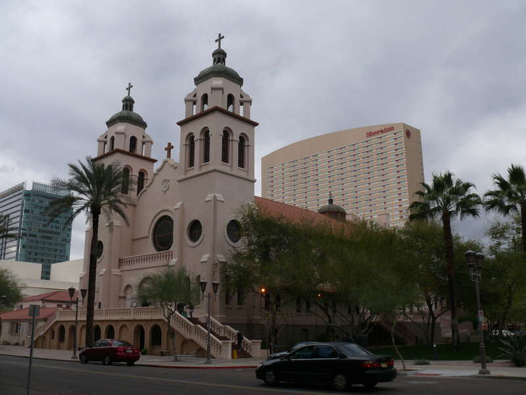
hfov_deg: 52.6
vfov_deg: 40.7
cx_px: 263
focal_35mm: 35
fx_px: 532
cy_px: 198
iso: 100
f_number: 4
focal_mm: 7.4
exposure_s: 1/200
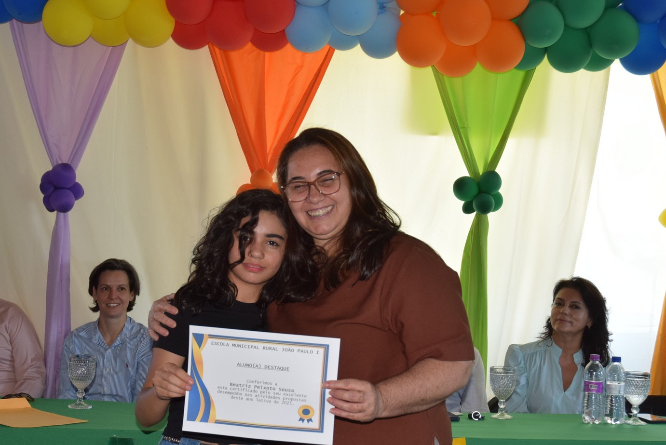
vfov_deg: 25.6
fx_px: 975
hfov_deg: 37.7
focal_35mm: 53
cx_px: 317
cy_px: 283
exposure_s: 1/125
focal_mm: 27
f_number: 5.6
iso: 640
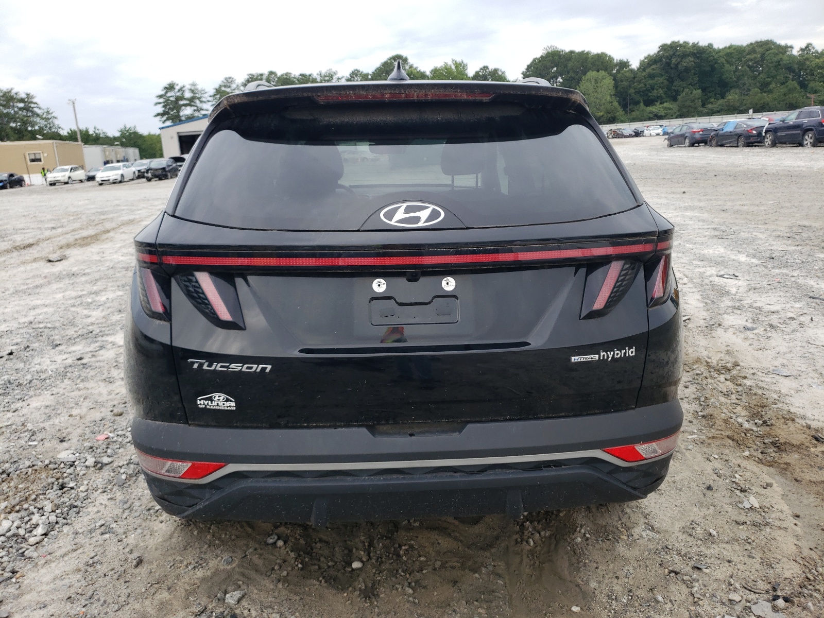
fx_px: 619
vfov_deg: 53.1
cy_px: 309
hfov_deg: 67.3
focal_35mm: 26
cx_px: 412
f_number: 1.5
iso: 50
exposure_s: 1/588
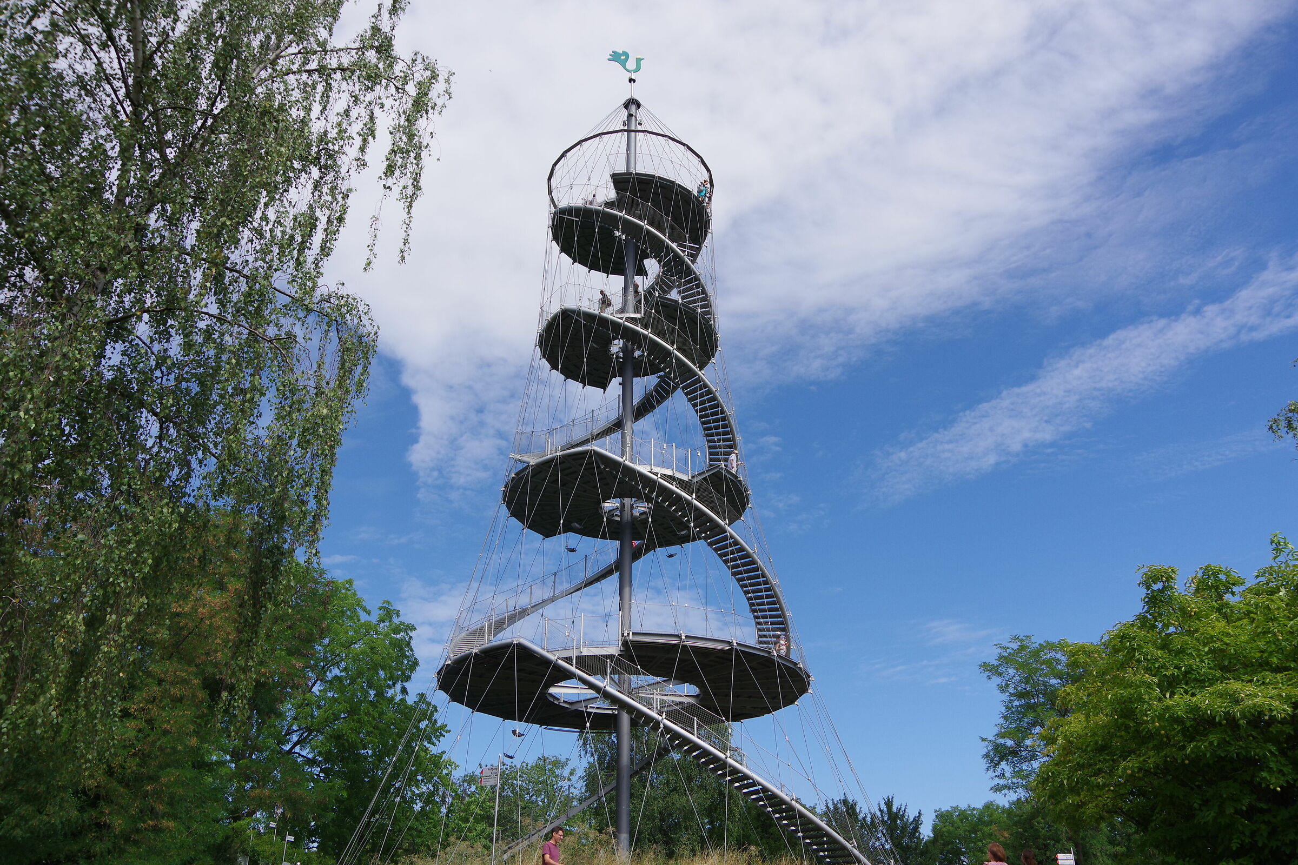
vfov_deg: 47.9
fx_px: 973
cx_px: 649
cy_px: 432
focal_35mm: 27
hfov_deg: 67.4
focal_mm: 18
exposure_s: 1/500
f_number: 8
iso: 200
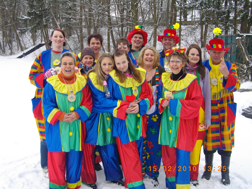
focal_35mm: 50
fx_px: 364
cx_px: 126
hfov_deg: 38.2
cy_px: 94
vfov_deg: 29.1
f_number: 3.6
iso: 100
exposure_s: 1/200
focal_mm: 8.8
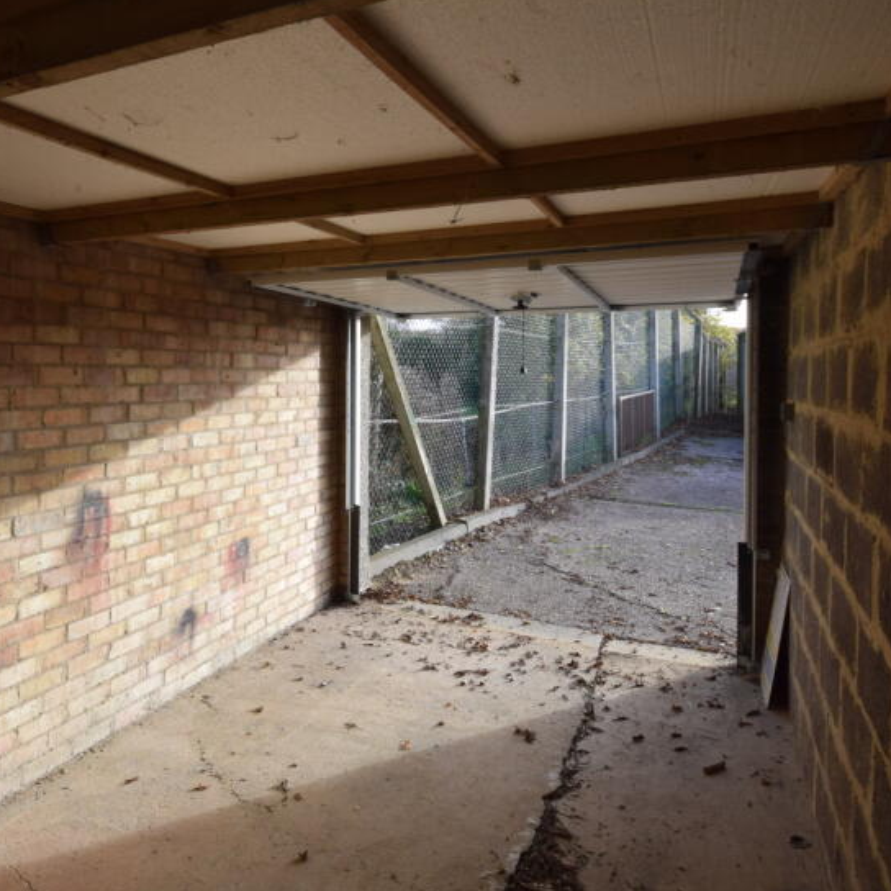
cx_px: 295
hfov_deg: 63.3
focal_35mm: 24
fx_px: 699
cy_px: 394
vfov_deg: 64.8
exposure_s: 1/200
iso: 400
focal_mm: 10
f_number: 7.1
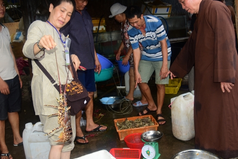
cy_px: 79
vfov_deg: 35.1
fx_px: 251
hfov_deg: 50.6
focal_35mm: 38
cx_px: 110
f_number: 4
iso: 320
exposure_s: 1/100
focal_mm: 30
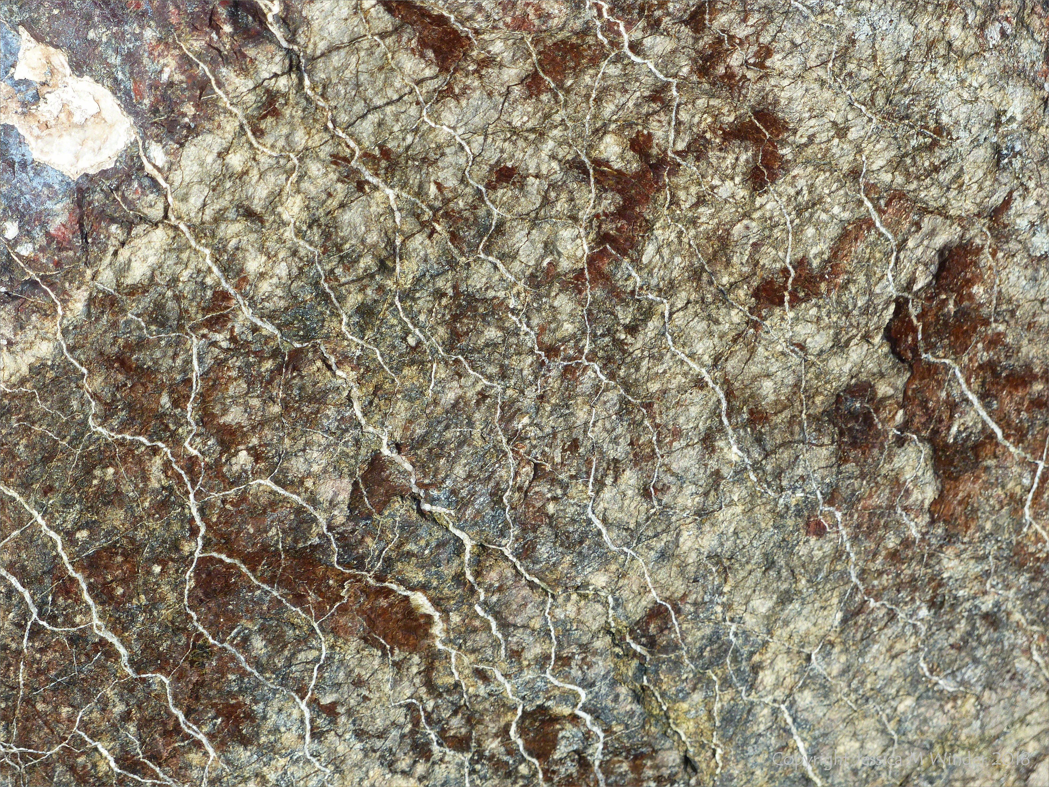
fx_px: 9001
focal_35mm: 297
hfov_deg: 6.7
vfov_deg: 5.0
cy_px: 394
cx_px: 524
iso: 100
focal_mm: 53.4
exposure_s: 1/500
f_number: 4
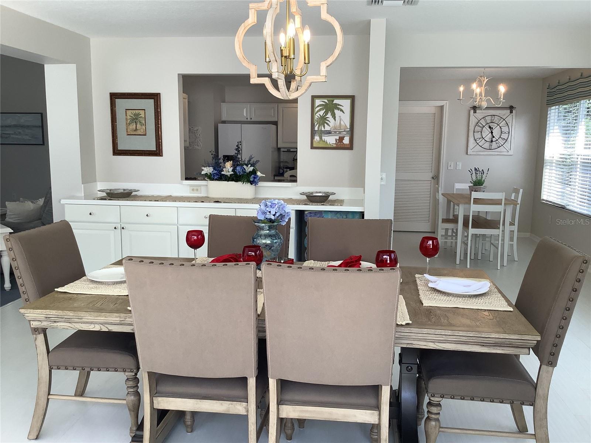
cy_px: 222
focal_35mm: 31
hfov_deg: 58.4
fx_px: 529
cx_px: 296
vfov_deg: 45.4
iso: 32
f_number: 2.4
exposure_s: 1/100
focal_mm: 3.3
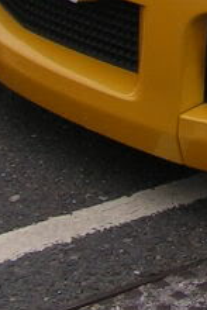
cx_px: 549
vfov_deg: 11.3
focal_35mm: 174
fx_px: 1498
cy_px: -158
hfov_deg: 7.3
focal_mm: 6
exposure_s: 1/160
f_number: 4.8
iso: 64
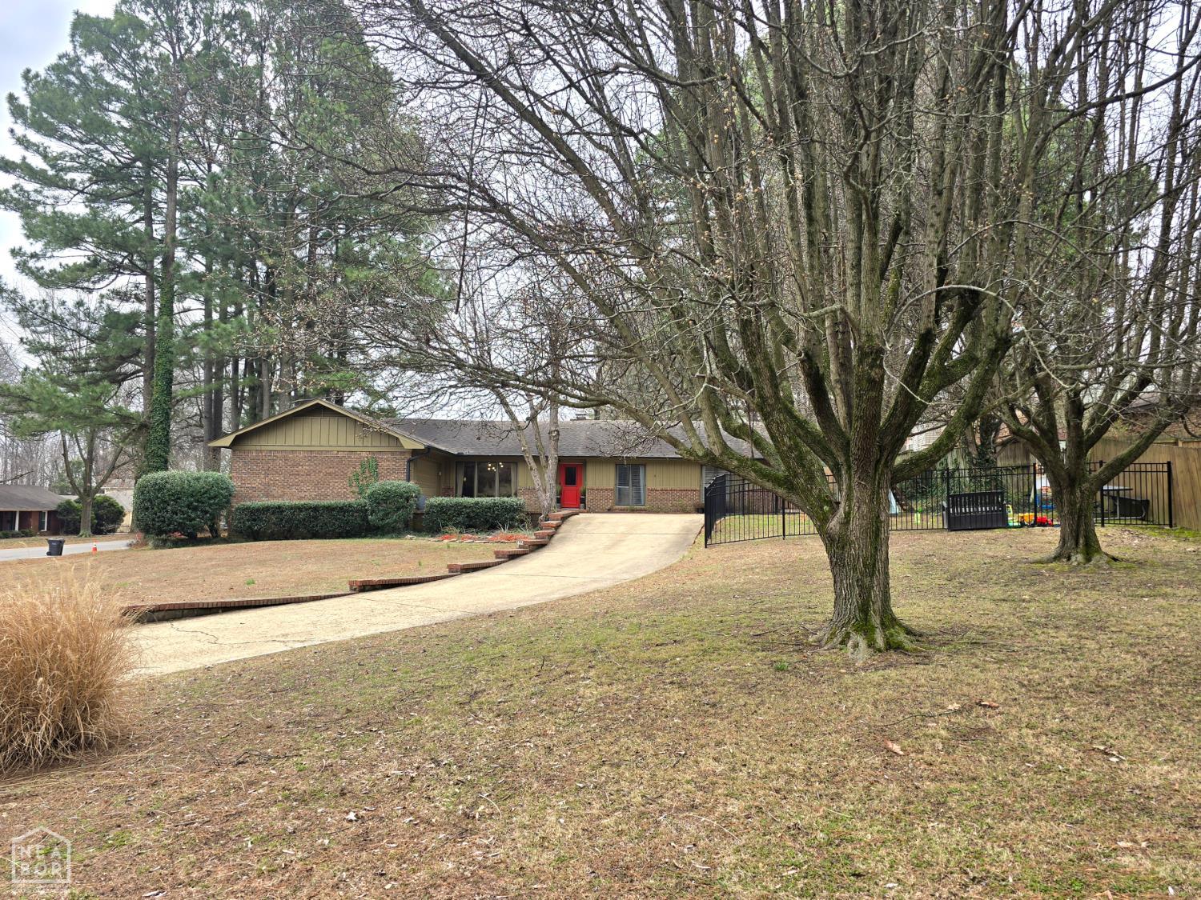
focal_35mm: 23
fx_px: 798
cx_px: 600
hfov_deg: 73.9
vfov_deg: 58.9
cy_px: 450
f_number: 1.7
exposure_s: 1/303
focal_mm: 6.3
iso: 12
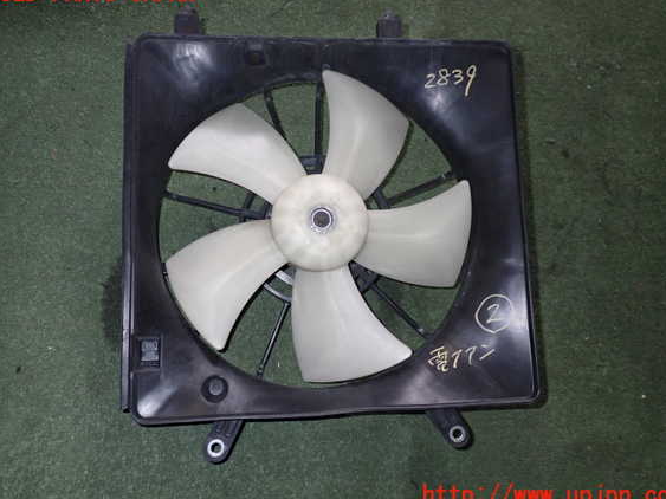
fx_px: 616
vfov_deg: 44.1
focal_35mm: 32
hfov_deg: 56.8
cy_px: 245
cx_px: 335
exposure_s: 1/30
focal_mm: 5.4
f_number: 6.3
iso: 400
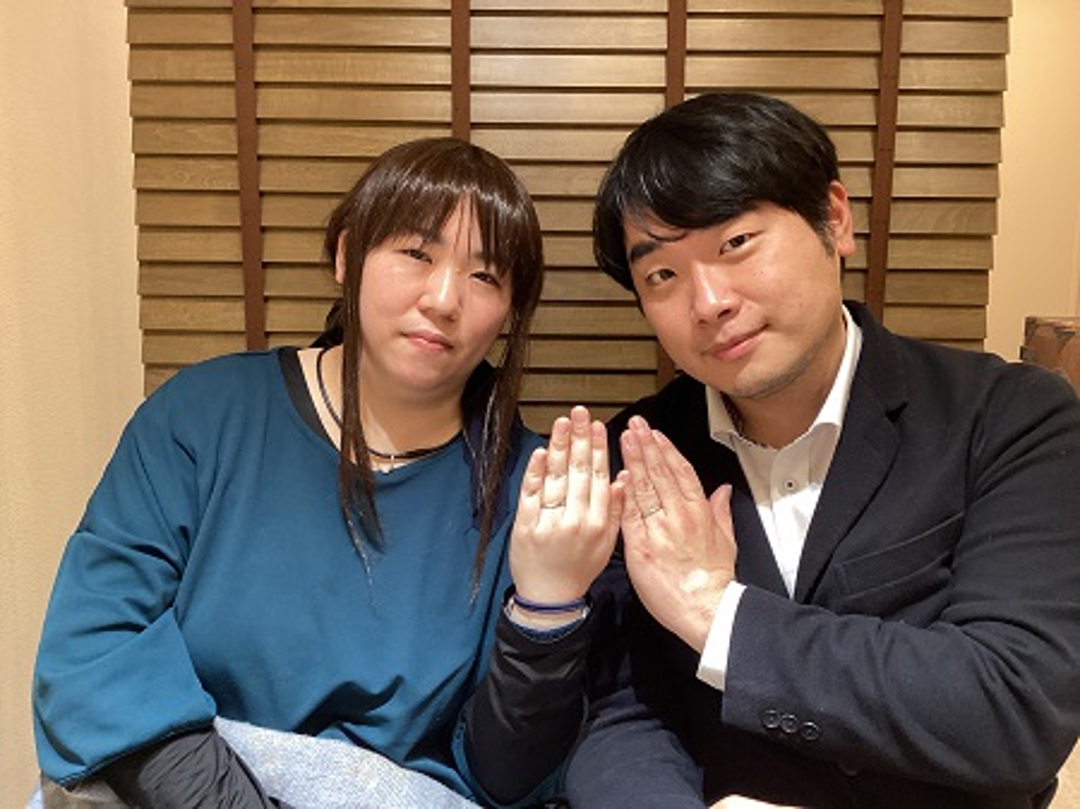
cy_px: 404
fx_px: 967
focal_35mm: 31
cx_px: 540
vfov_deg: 45.4
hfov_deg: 58.4
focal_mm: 3.3
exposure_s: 1/60
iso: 250
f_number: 2.4
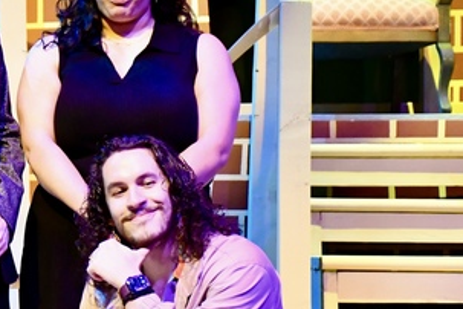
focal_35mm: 264
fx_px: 3395
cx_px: -200
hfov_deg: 7.7
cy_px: 180
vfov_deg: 5.2
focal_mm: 52
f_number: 4.8
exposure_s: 1/100
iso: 3200
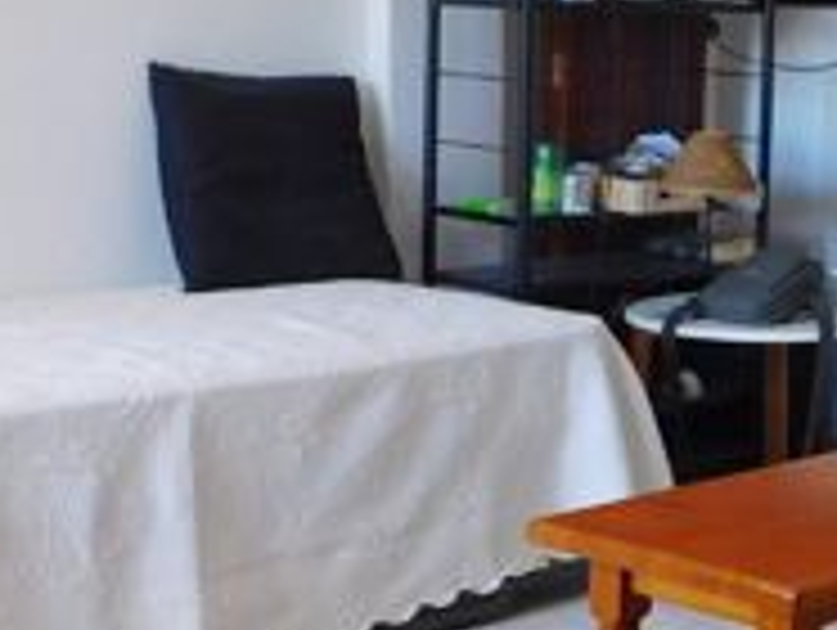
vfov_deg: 16.8
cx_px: 844
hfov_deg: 21.6
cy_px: 90
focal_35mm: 87
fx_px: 2106
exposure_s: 1/50
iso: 125
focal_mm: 4
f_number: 3
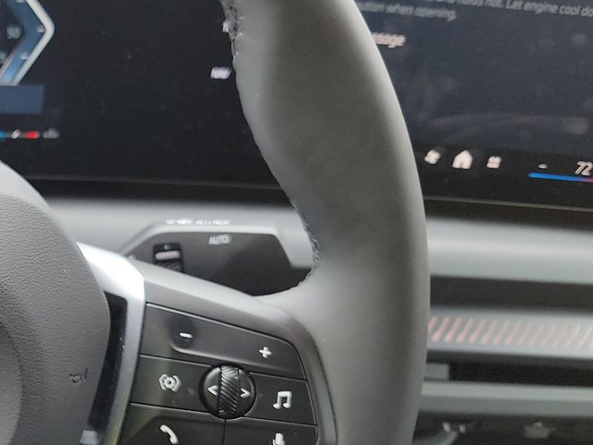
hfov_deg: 29.7
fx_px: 994
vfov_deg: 25.2
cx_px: -71
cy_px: 263
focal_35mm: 58
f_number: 1.8
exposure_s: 1/59
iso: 216
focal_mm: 6.7
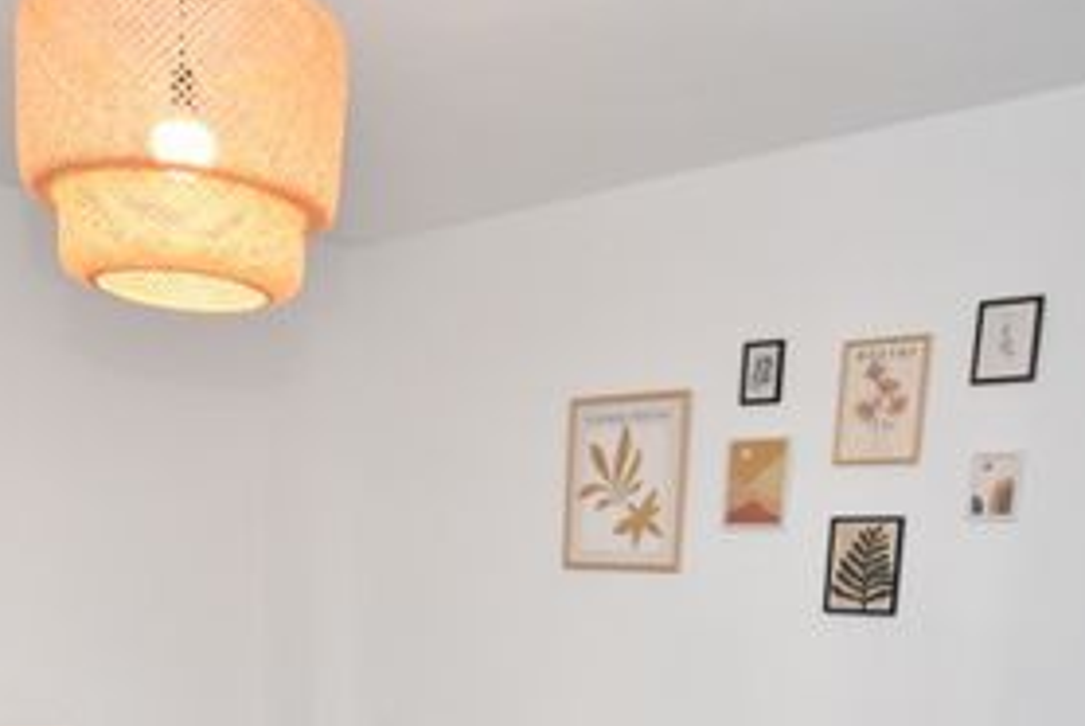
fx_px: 1146
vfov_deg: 31.6
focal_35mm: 38
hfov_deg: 50.1
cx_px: 396
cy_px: 773
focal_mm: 10
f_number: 4.5
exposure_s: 1/125
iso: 800
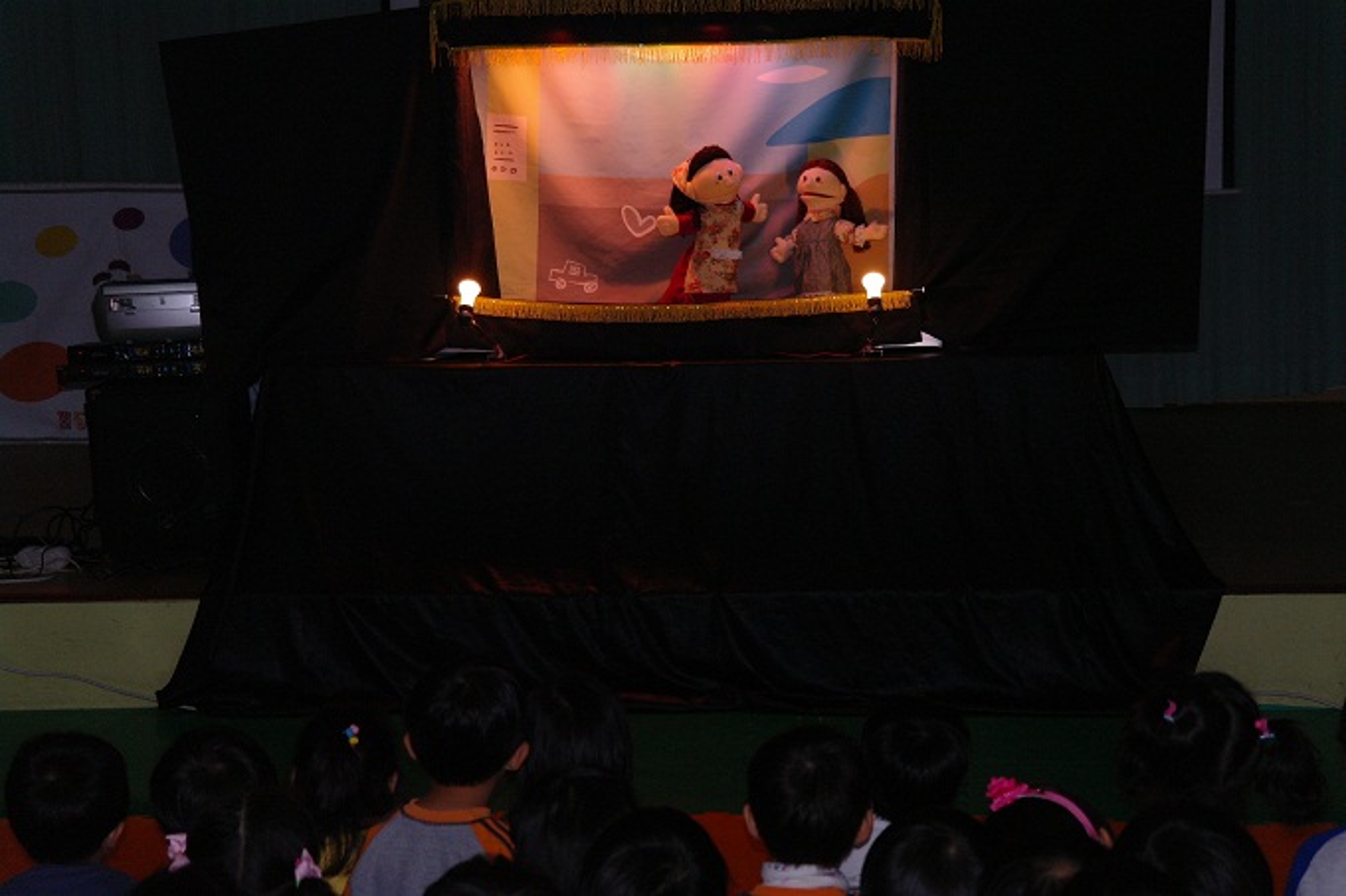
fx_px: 2729
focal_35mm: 73
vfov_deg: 18.7
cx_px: 673
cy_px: 448
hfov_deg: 27.7
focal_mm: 48
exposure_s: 1/50
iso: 400
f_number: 5.6
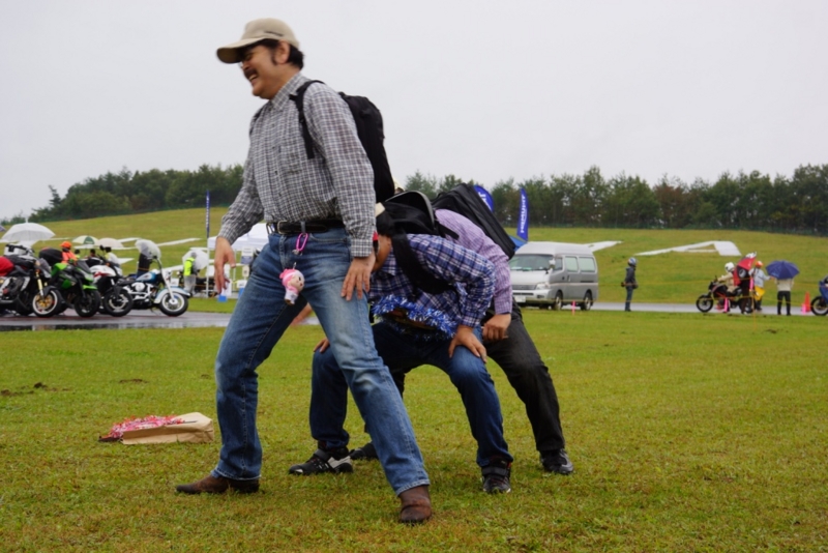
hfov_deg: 29.2
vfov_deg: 19.7
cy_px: 276
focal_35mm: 69
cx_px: 414
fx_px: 1587
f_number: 6.3
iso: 100
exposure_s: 1/80
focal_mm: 46
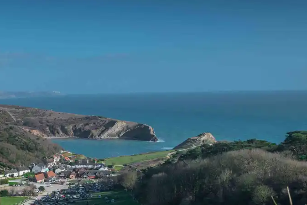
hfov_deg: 29.2
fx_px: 554
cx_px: 10
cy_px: 170
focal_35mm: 65
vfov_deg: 20.6
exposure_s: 1/400
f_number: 8
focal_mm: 18
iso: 100
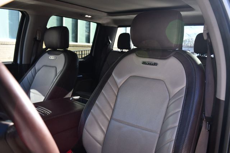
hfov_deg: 62.0
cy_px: 76
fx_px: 192
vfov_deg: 43.6
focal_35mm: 30
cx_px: 115
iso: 400
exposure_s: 1/250
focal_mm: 20
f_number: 4.5
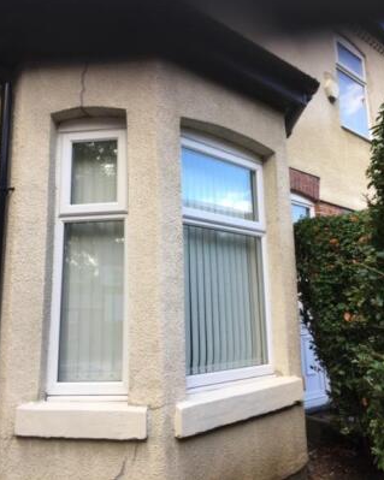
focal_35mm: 31
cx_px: 190
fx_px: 441
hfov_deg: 47.1
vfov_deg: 57.1
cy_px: 218
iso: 32
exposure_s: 1/114
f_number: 2.2
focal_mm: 4.15
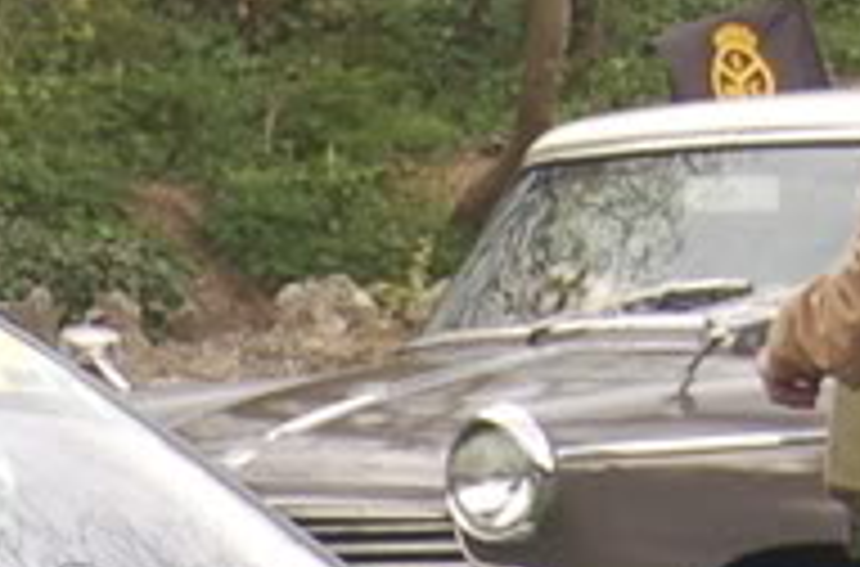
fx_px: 7286
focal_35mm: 306
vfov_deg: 4.4
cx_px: -554
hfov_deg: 6.6
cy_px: 1298
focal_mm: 38
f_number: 6.3
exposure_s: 1/125
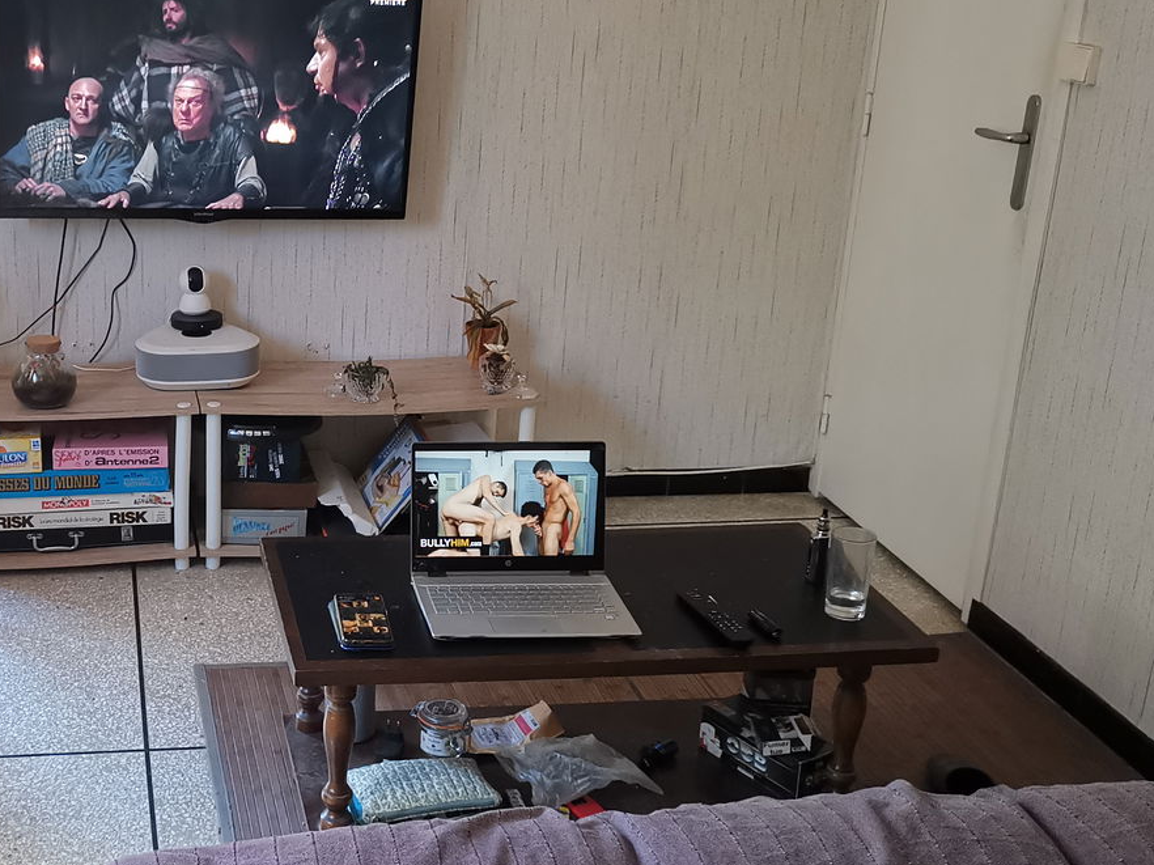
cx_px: 258
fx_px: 1633
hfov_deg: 37.7
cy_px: 433
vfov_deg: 29.7
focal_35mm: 49
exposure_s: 1/50
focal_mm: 5.58
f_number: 1.8
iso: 500
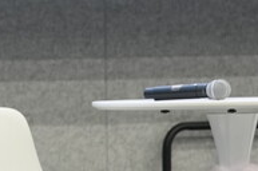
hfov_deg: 2.4
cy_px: 91
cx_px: -467
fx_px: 6103
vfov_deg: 1.6
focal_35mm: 853
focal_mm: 117
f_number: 2.8
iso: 800
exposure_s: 1/160
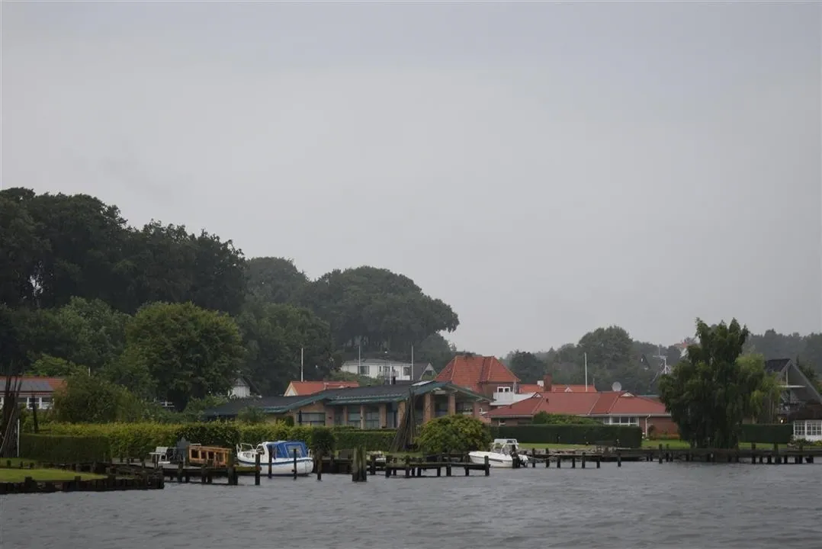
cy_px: 274
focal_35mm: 82
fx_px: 1885
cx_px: 411
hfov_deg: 24.6
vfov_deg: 16.6
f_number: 5.6
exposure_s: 1/60
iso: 640
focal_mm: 55
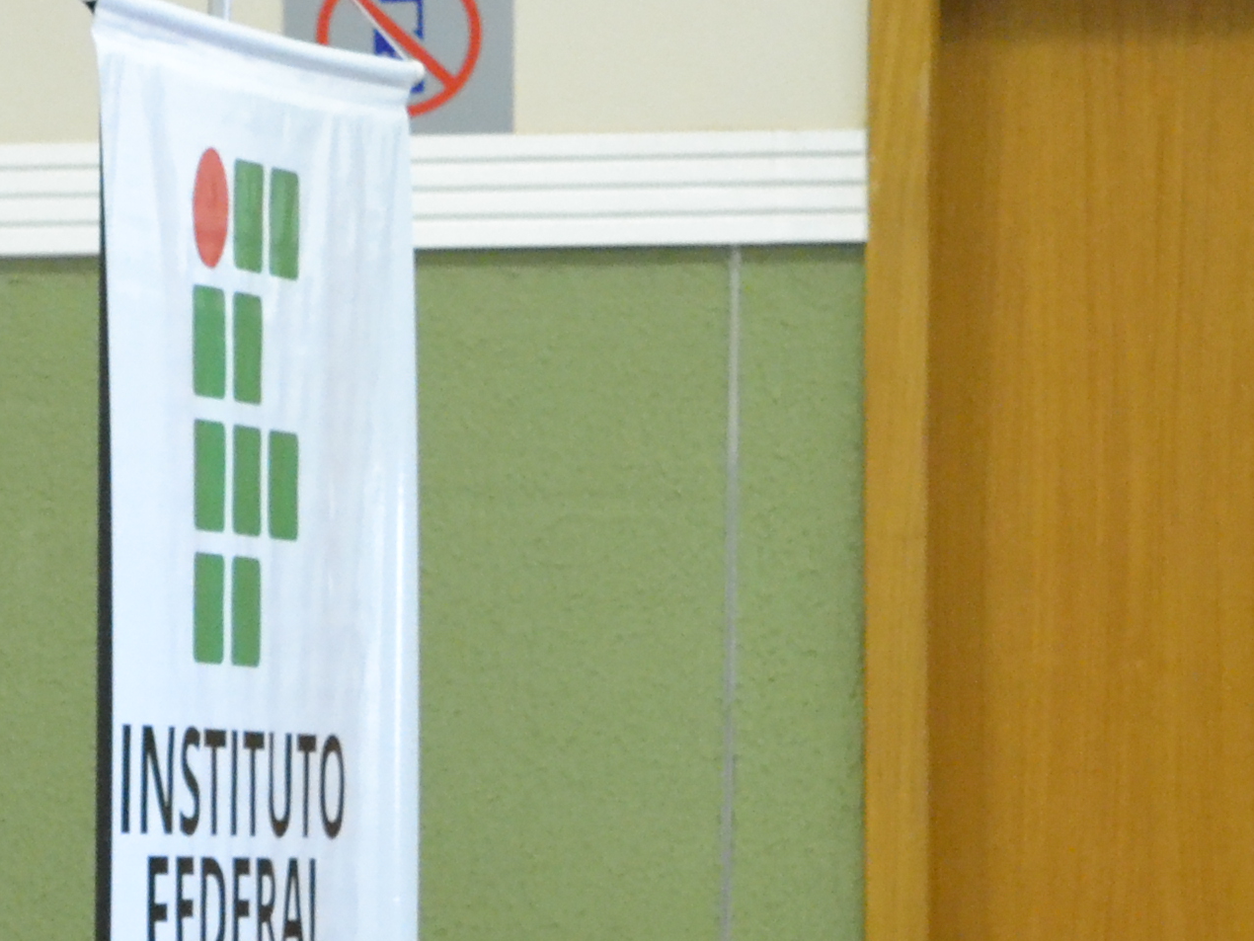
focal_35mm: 288
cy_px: 1325
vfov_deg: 5.1
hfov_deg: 6.8
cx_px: -514
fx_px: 10426
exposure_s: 1/100
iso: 3200
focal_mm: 55
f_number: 6.3
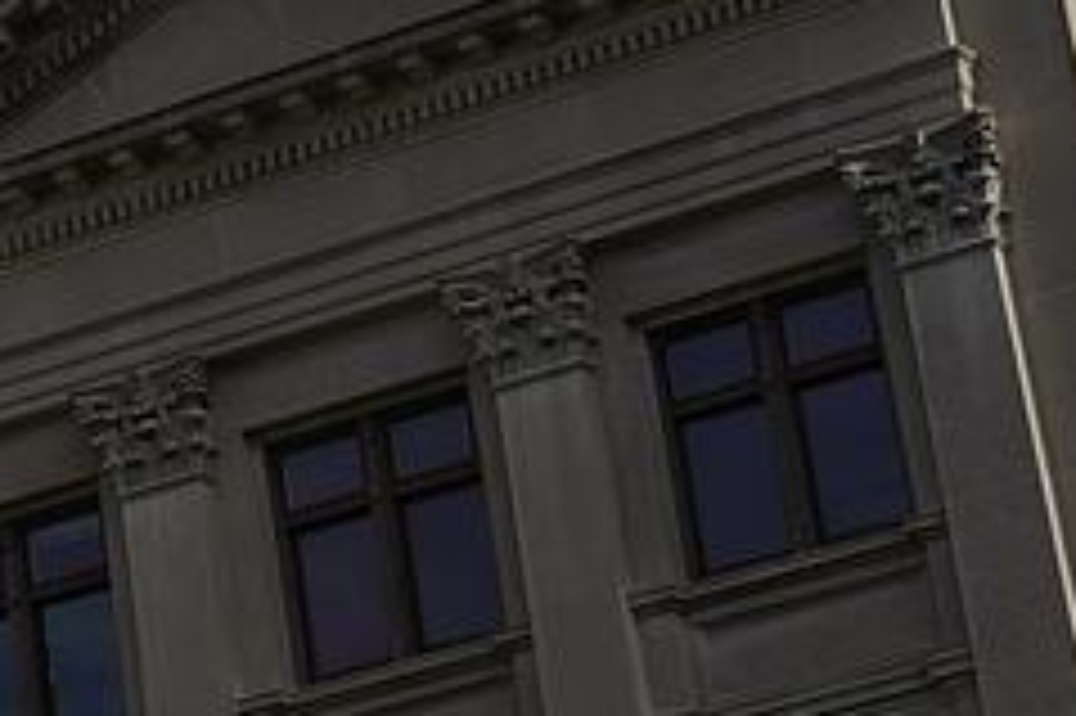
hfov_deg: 10.2
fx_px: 5406
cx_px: -1270
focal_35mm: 181
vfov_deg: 7.4
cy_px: -540
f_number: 5
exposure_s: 1/1000
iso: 100
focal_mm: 36
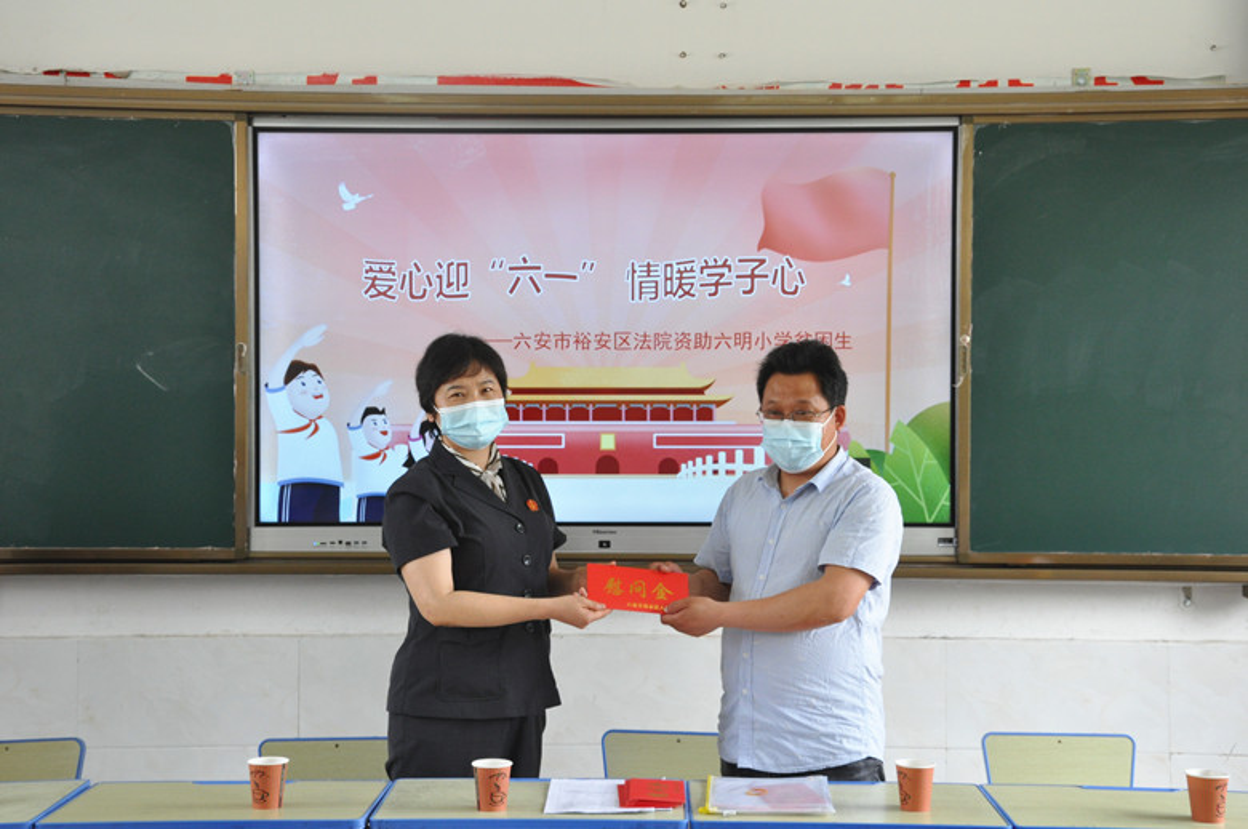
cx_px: 624
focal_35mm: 60
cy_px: 414
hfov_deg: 33.4
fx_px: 2077
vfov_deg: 22.6
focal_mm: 40
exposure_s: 1/60
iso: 800
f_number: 8
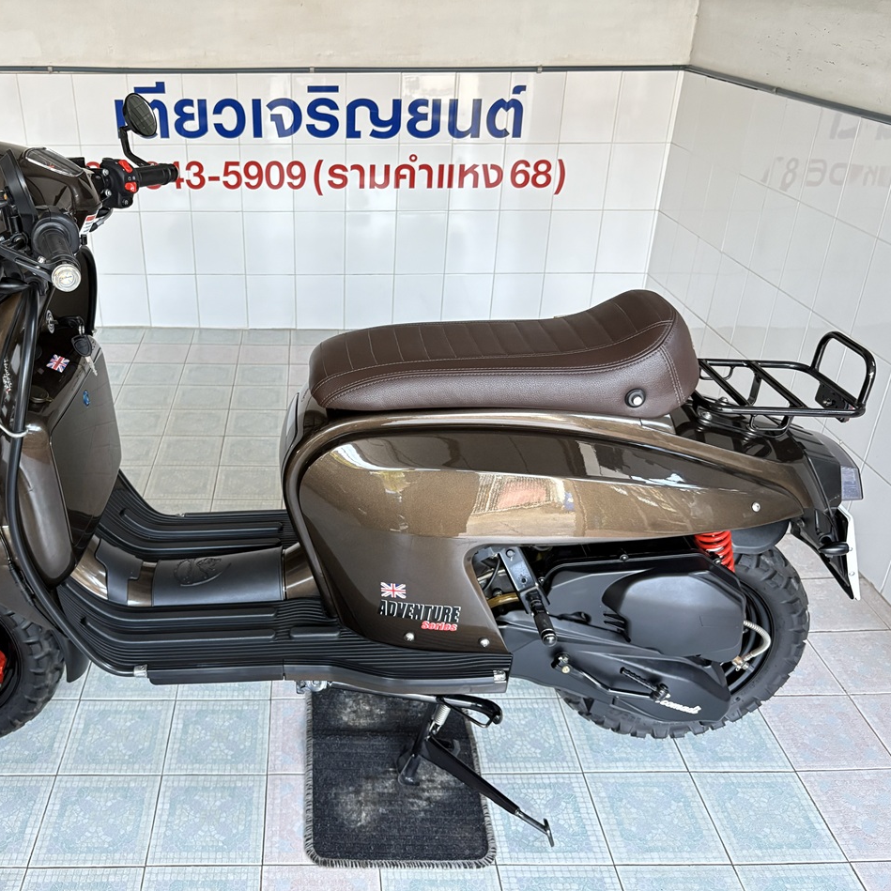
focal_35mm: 31
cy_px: 449
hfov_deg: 51.7
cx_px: 313
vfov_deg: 52.5
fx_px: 903
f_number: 1.6
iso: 400
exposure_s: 1/60
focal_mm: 5.96
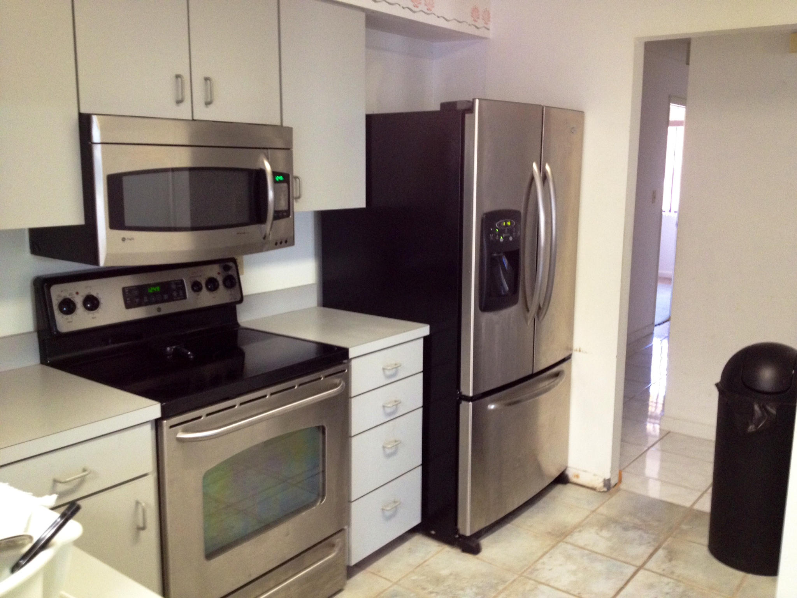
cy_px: 299
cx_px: 398
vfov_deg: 40.7
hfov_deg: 52.6
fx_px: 806
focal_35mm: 35
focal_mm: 4.28
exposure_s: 1/20
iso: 160
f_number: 2.4
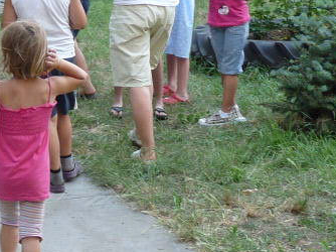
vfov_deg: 12.8
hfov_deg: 16.9
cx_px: 44
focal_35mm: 115
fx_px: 1115
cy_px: 80
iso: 100
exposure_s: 1/80
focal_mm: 6
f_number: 3
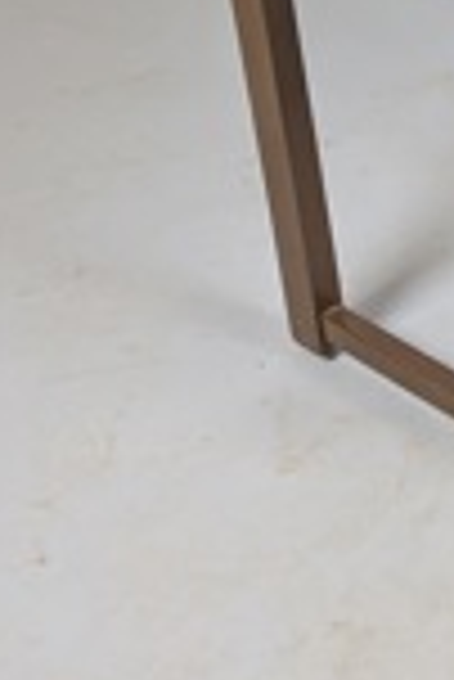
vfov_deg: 18.8
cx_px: 912
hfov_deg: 12.2
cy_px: -261
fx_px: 1868
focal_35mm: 99
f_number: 1.7
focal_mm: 4.53
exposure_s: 1/25
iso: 42
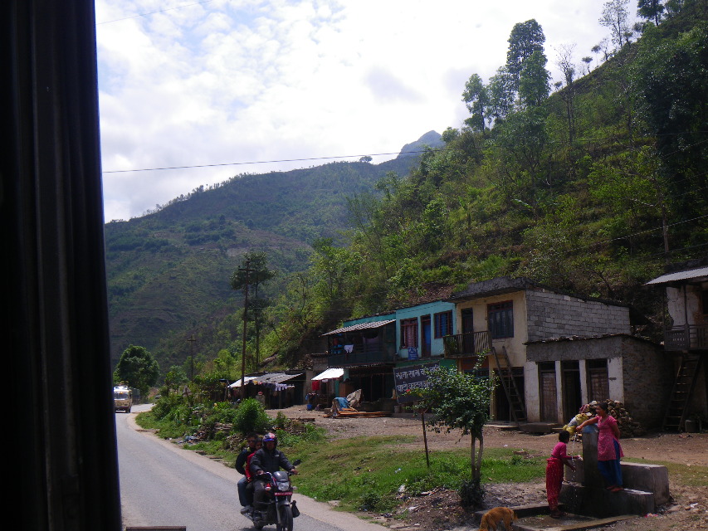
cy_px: 266
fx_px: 695
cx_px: 354
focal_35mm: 34
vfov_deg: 41.8
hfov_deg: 54.0
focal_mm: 6.1
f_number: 4.6
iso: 50
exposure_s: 1/400
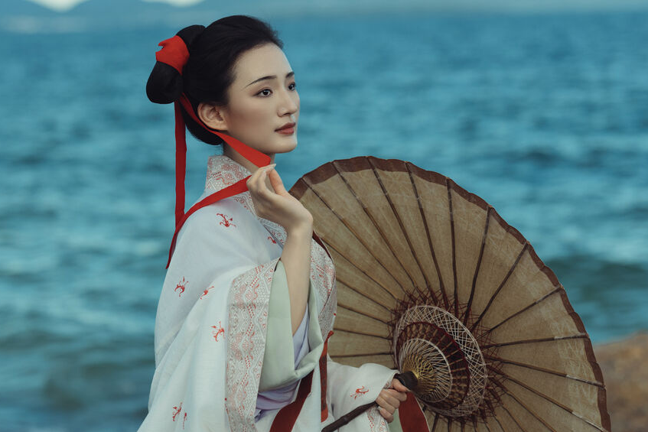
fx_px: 2142
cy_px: 300
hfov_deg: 17.2
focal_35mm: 119
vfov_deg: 11.5
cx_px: 258
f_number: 2.8
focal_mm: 85
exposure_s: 1/800
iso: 100
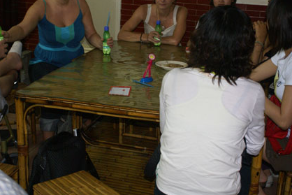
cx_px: 153
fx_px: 459
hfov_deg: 35.3
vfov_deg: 24.0
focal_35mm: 57
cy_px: 91
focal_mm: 35
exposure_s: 1/60
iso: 400
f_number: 5.6
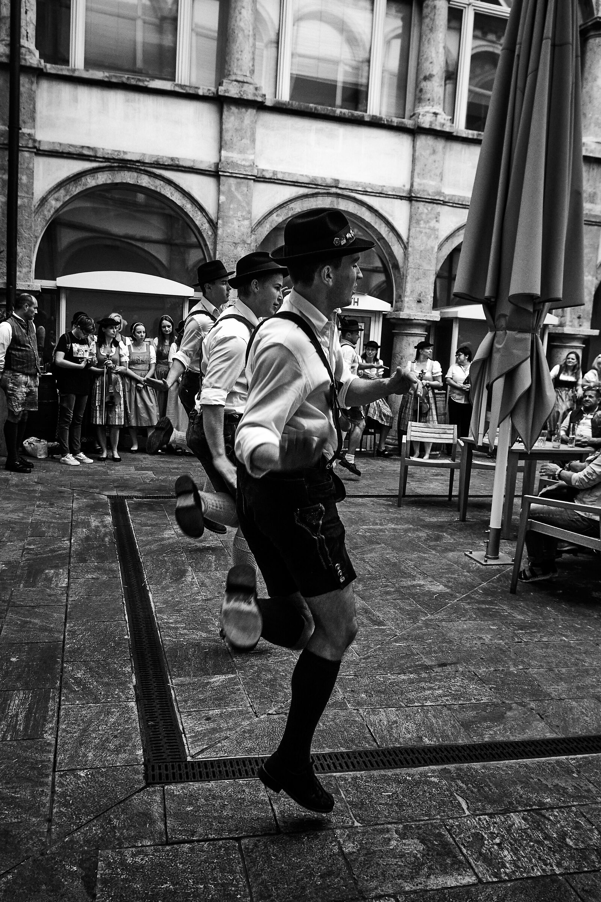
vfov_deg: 63.7
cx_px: 300
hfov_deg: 45.0
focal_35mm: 29
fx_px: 726
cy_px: 451
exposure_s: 1/400
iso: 1000
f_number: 4
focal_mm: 19.7
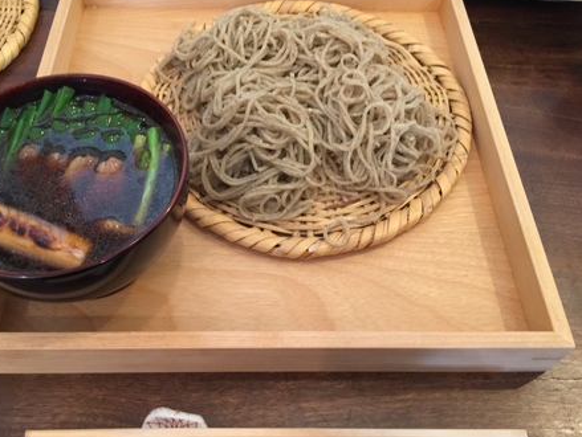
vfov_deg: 43.0
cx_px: 269
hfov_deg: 55.3
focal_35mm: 33
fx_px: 555
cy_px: 207
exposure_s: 1/10
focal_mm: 4.15
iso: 100
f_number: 2.2
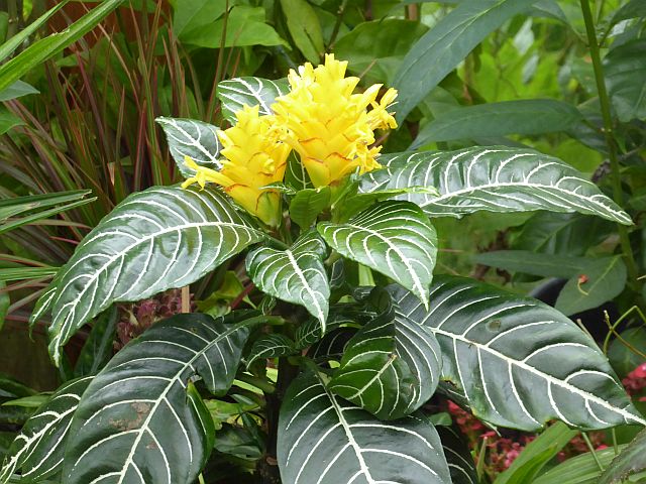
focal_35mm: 151
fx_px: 2818
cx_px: 323
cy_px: 242
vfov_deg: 9.8
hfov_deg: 13.1
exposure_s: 1/60
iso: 400
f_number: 5.4
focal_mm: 27.1
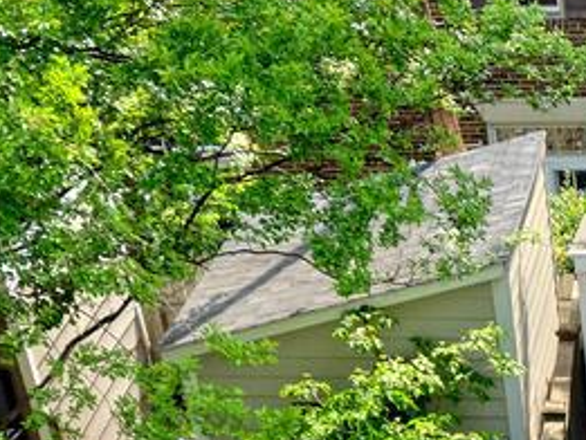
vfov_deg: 10.6
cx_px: 890
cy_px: 1078
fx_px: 2015
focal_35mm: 119
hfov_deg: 15.2
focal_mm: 21
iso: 320
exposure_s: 1/200
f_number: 8
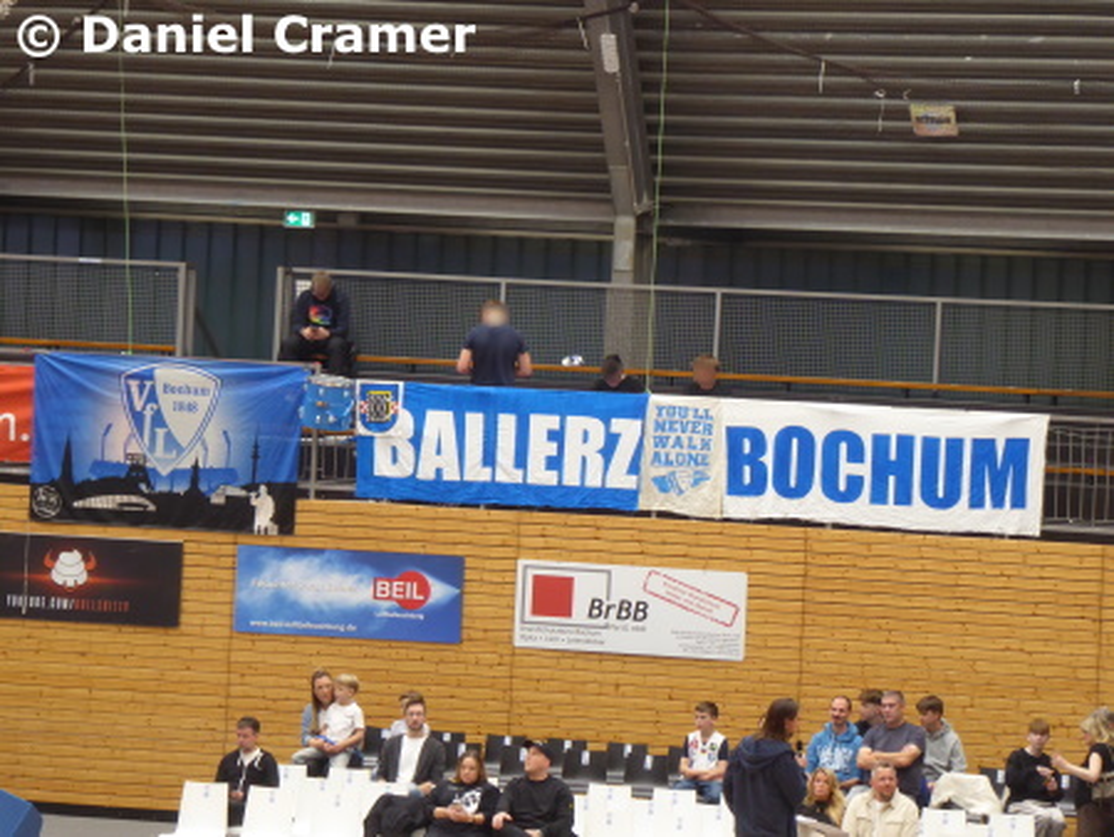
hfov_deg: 12.3
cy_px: 418
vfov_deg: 9.3
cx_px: 557
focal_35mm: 160
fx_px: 5152
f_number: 5.5
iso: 400
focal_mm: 28.7
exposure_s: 1/20
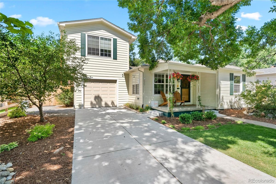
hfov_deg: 96.7
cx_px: 138
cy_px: 92
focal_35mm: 16
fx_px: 123
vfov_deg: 73.8
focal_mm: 16
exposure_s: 1/125
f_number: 9
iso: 400
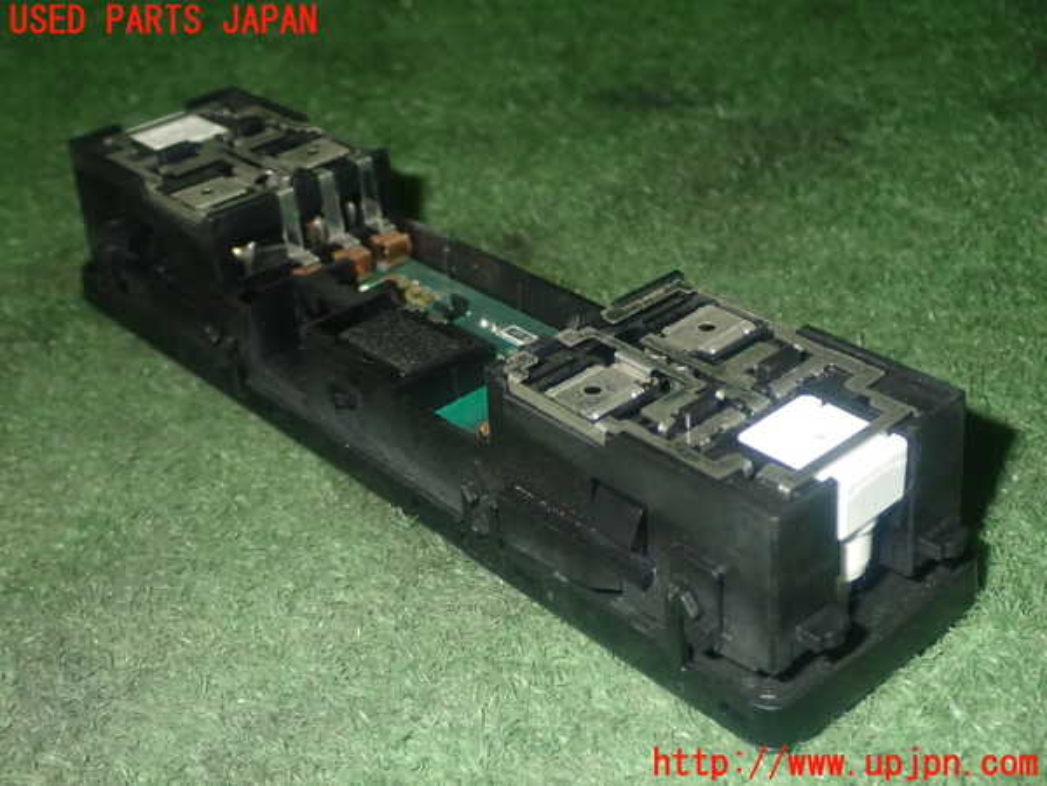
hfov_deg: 38.2
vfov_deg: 29.1
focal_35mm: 50
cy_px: 393
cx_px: 524
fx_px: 1512
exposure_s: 1/50
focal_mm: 9.01
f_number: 9
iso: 800
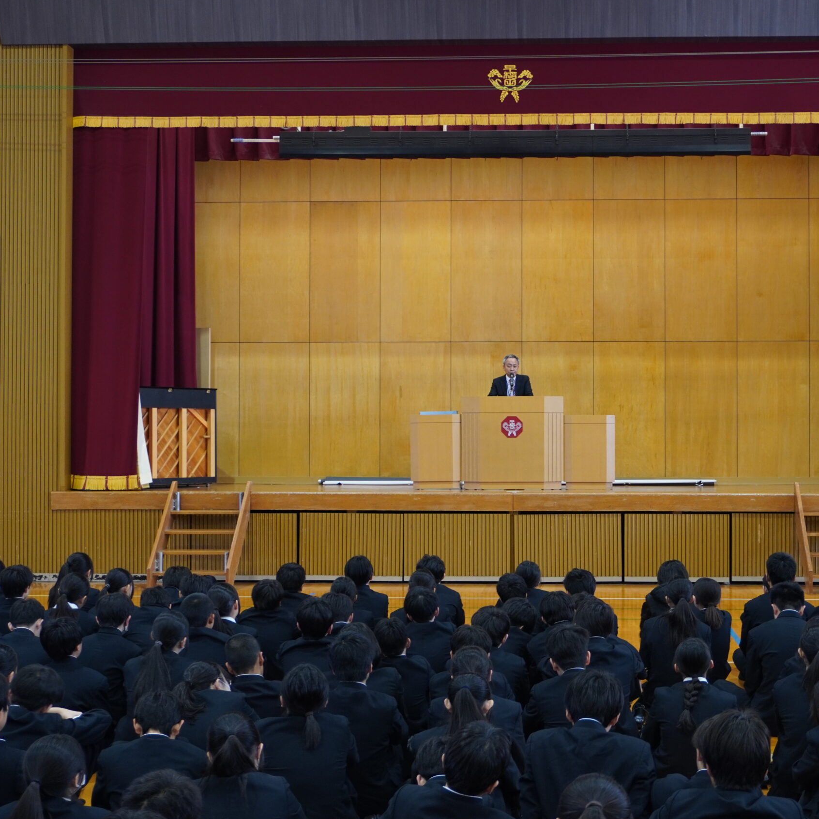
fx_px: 1445
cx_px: 515
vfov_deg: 31.6
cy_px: 410
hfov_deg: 31.5
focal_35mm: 54
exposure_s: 1/20
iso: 640
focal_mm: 28
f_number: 4.5
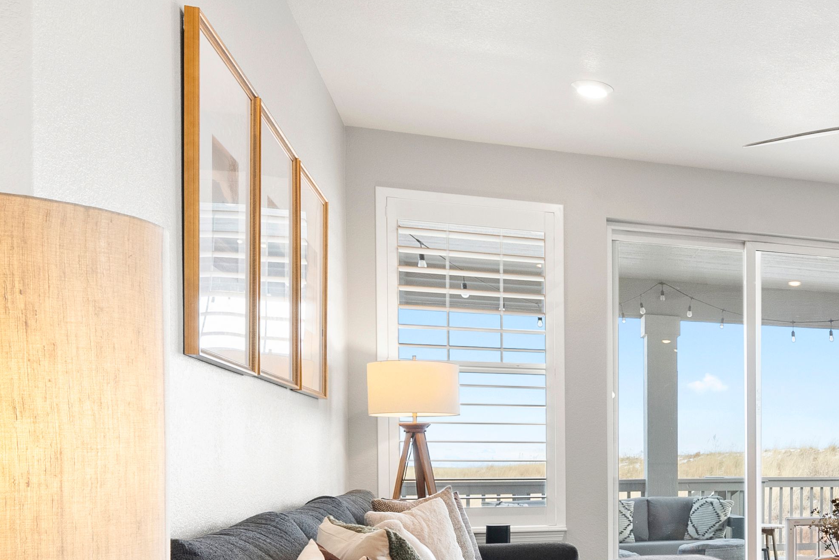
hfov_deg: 39.7
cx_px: 897
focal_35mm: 41
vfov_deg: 31.6
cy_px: 471
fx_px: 956
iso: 640
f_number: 9
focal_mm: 19
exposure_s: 1/5
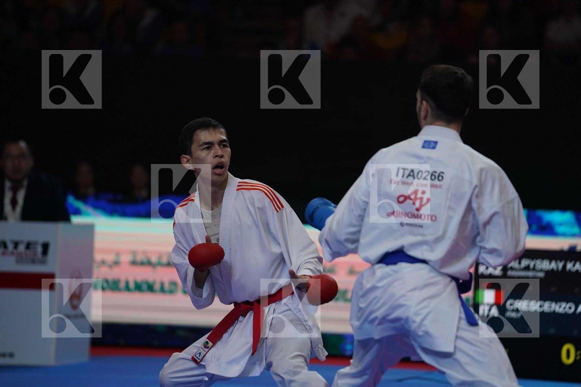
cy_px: 194
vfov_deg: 6.9
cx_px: 290
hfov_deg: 10.3
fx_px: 3228
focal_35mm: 200
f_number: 2.8
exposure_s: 1/1000
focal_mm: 200
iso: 2000
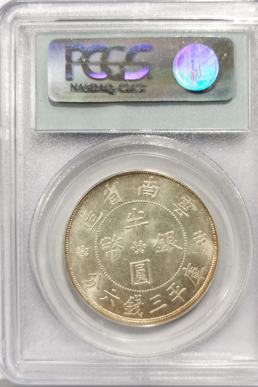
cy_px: 192
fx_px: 613
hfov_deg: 23.8
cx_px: 140
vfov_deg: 35.1
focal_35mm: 57
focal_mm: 5.56
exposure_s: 1/100
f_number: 16
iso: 125
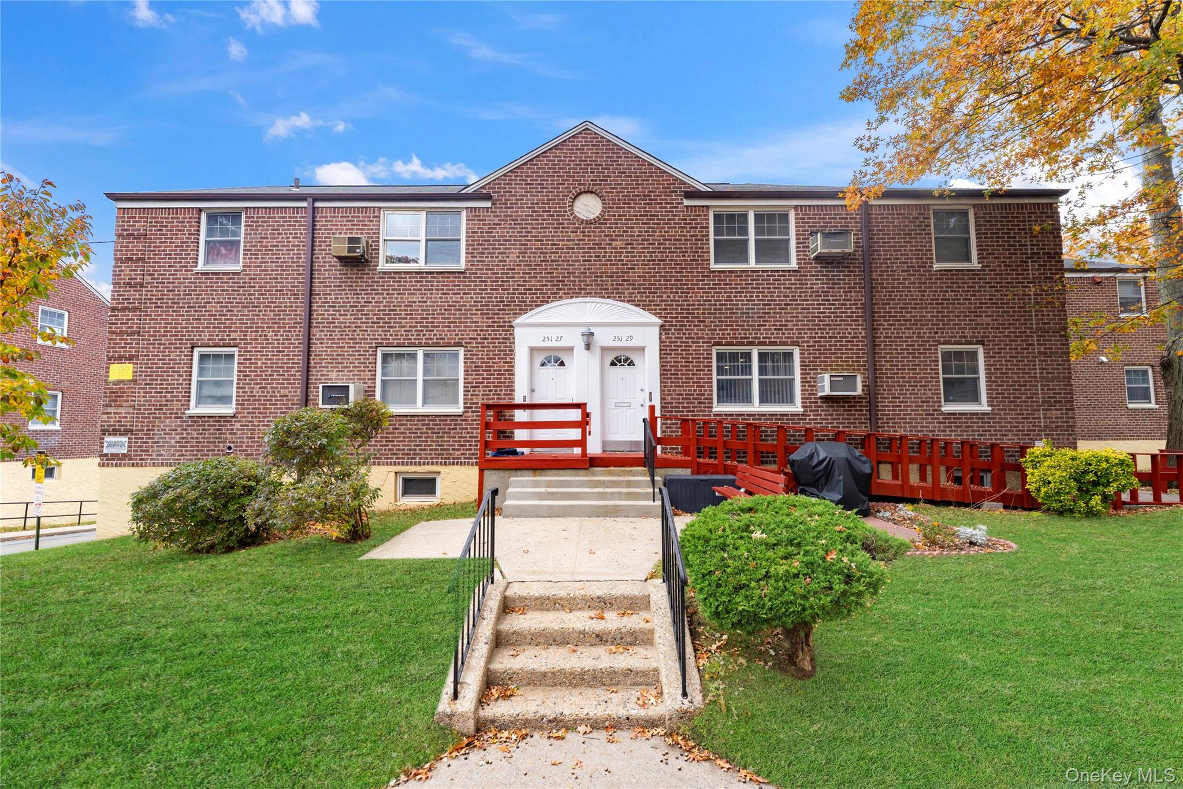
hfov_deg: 104.3
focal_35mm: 14
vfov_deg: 81.2
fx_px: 460
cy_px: 394
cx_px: 592
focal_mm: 14
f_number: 11
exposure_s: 1/15
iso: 100
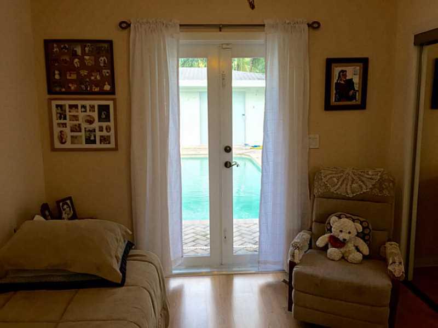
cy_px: 164
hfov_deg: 61.7
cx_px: 219
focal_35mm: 29
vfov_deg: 48.2
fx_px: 367
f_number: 2.2
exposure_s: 1/120
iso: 40
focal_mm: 4.15
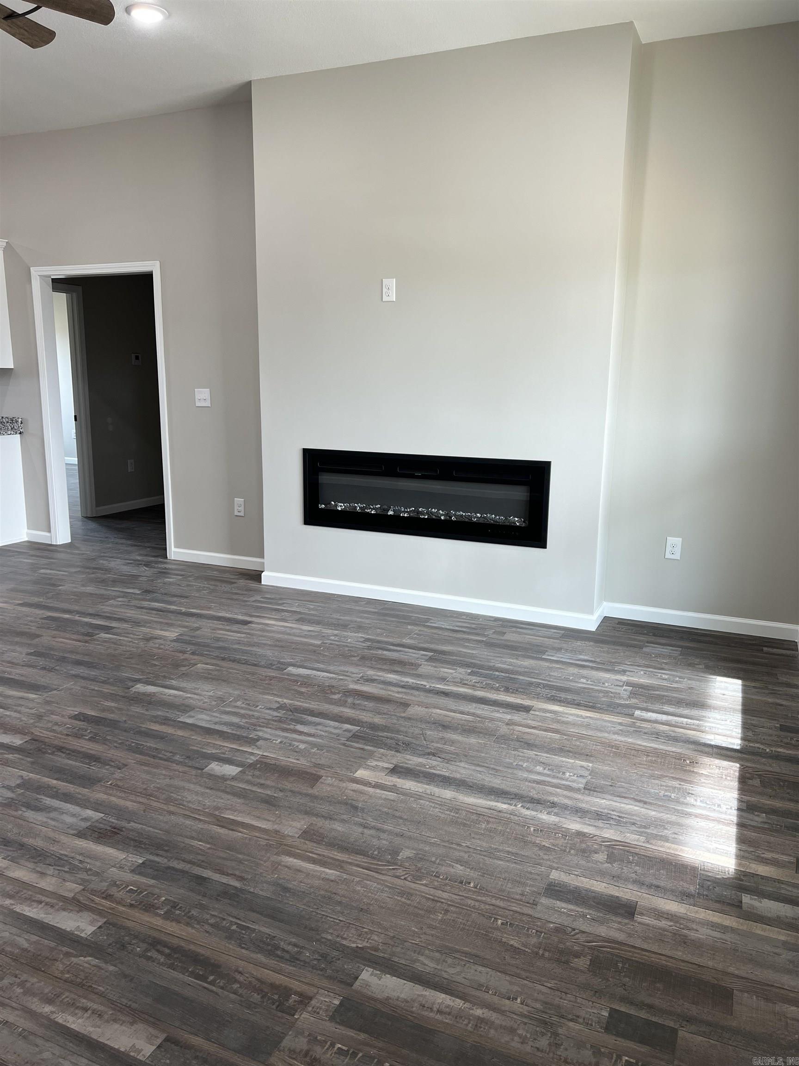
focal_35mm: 26
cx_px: 400
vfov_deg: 67.3
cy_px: 533
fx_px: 800
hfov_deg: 53.1
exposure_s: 1/120
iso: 64
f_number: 1.5
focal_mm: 5.7
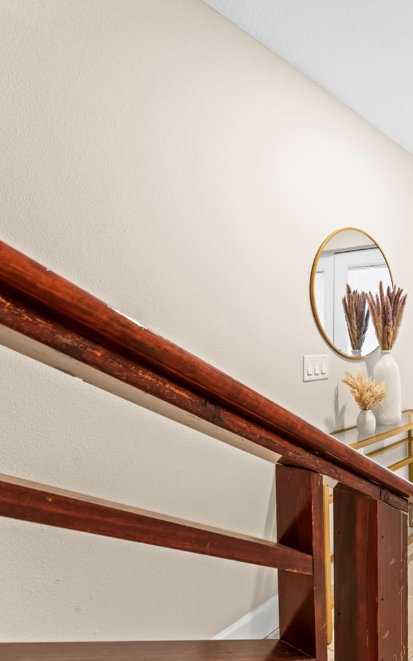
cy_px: 334
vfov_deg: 76.9
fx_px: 416
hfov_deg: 44.9
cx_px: 411
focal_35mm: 23
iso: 2000
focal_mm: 14.7
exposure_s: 1/1.67
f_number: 13
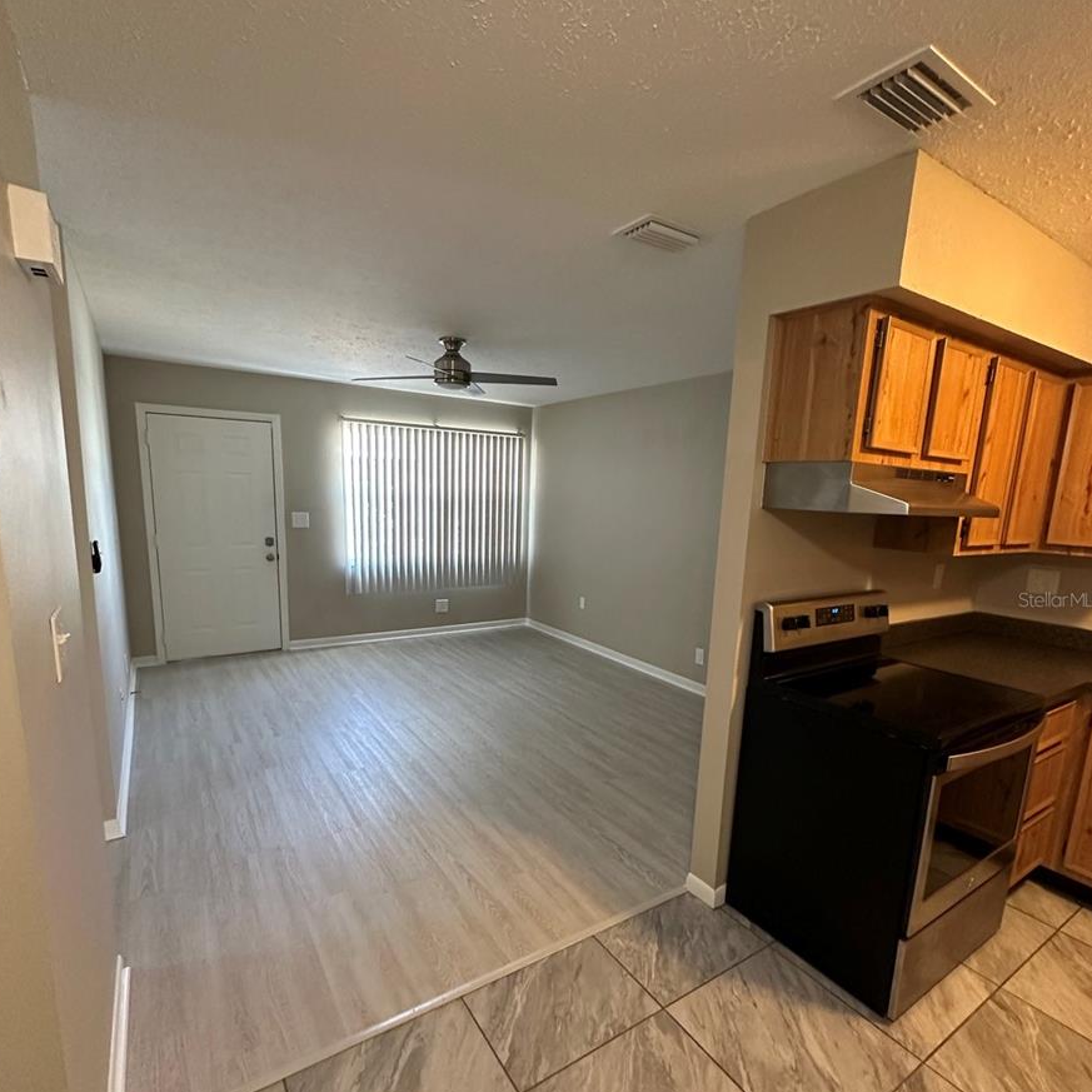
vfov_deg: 83.7
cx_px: 544
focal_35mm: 17
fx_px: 607
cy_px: 599
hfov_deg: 84.0
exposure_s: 1/60
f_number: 2.2
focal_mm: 2.22
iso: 400
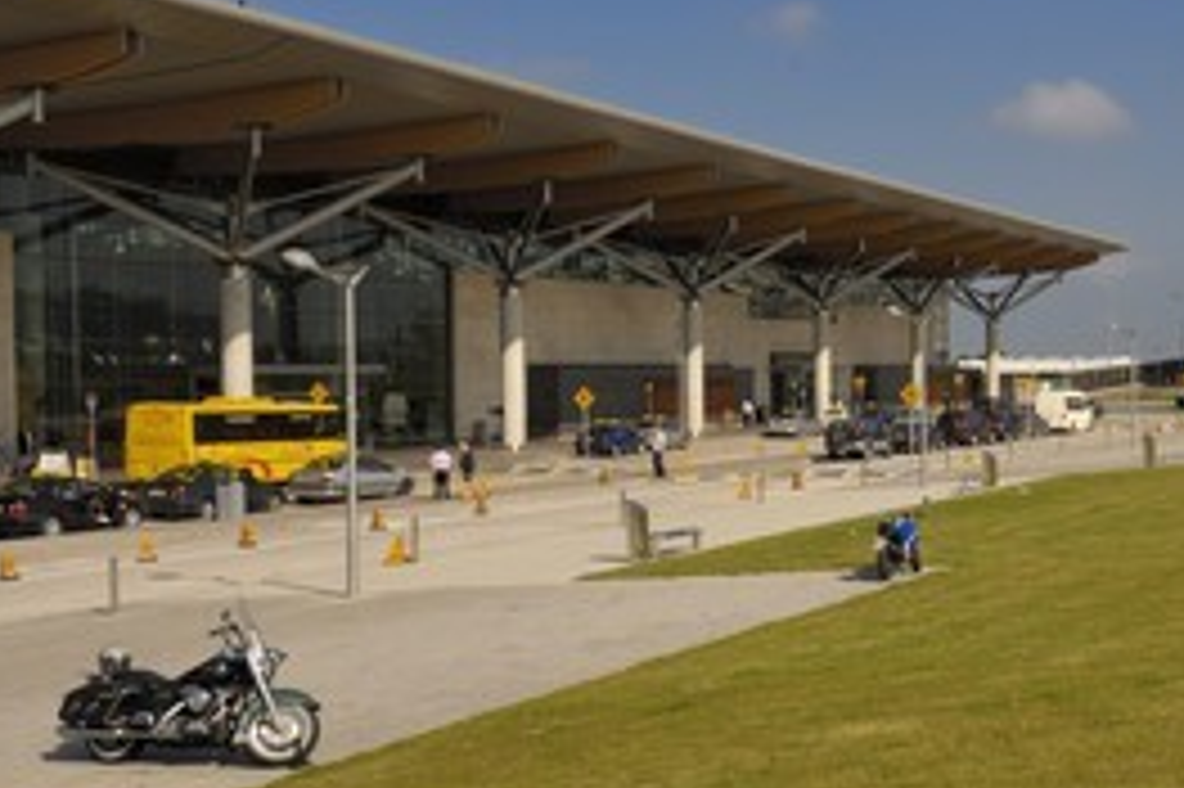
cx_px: 887
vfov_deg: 28.0
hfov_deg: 40.0
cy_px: 342
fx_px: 1578
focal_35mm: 48
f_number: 13
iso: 100
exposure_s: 1/160
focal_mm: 20
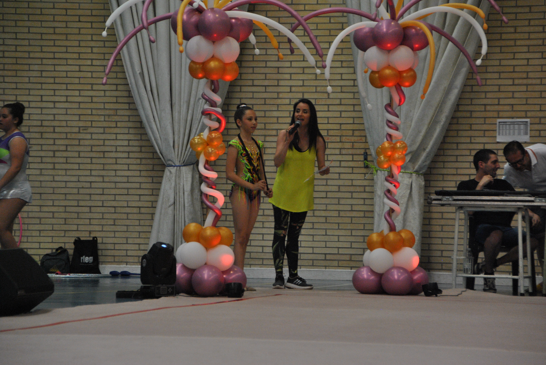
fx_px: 2323
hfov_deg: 13.4
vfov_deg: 9.0
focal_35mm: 153
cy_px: 182
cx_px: 273
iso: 800
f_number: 5.6
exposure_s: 1/320
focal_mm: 102
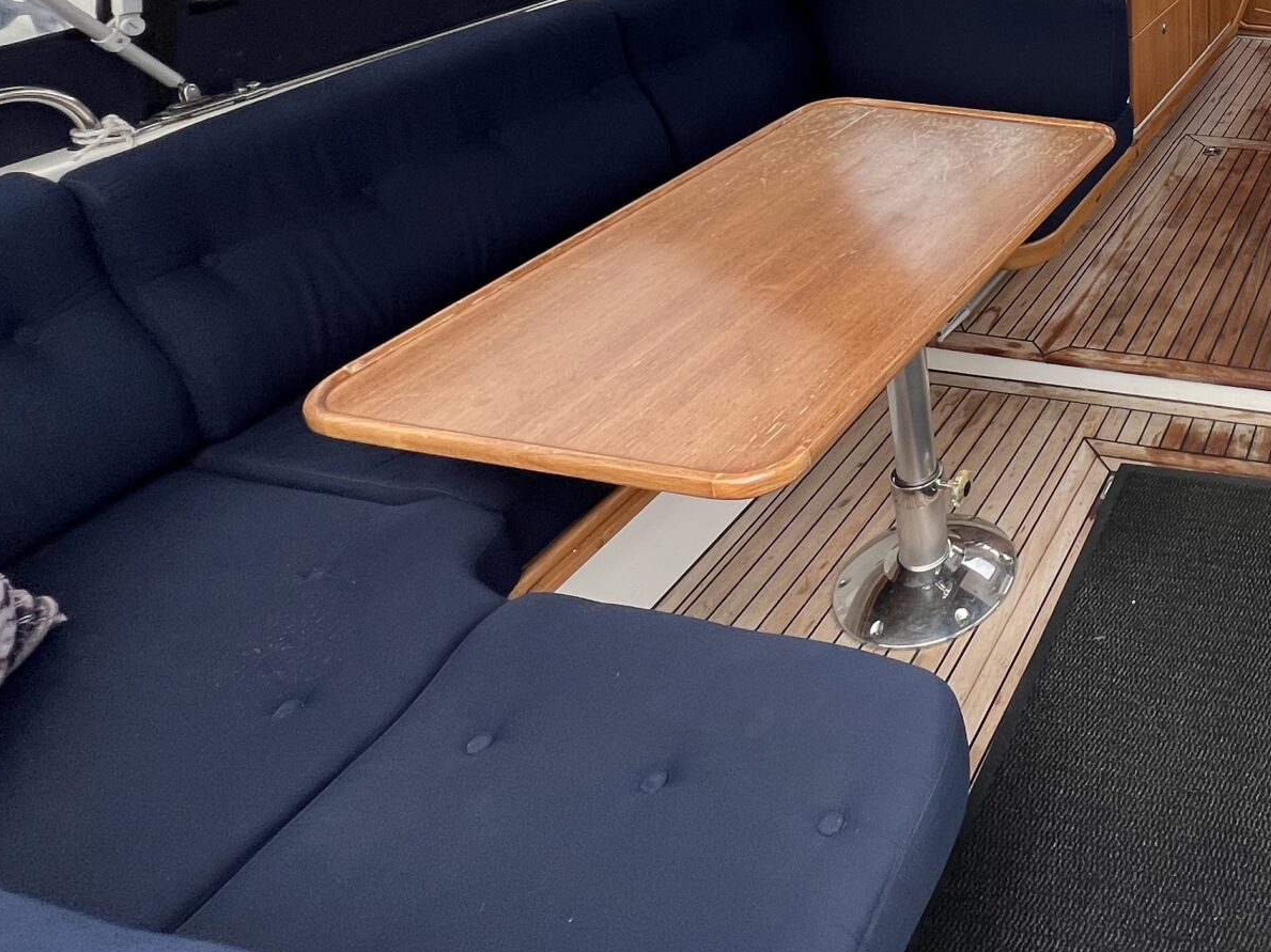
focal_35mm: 28
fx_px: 1028
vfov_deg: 43.5
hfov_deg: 50.4
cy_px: 26
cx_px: 1289
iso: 32
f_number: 1.8
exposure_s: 1/99
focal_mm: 1.57
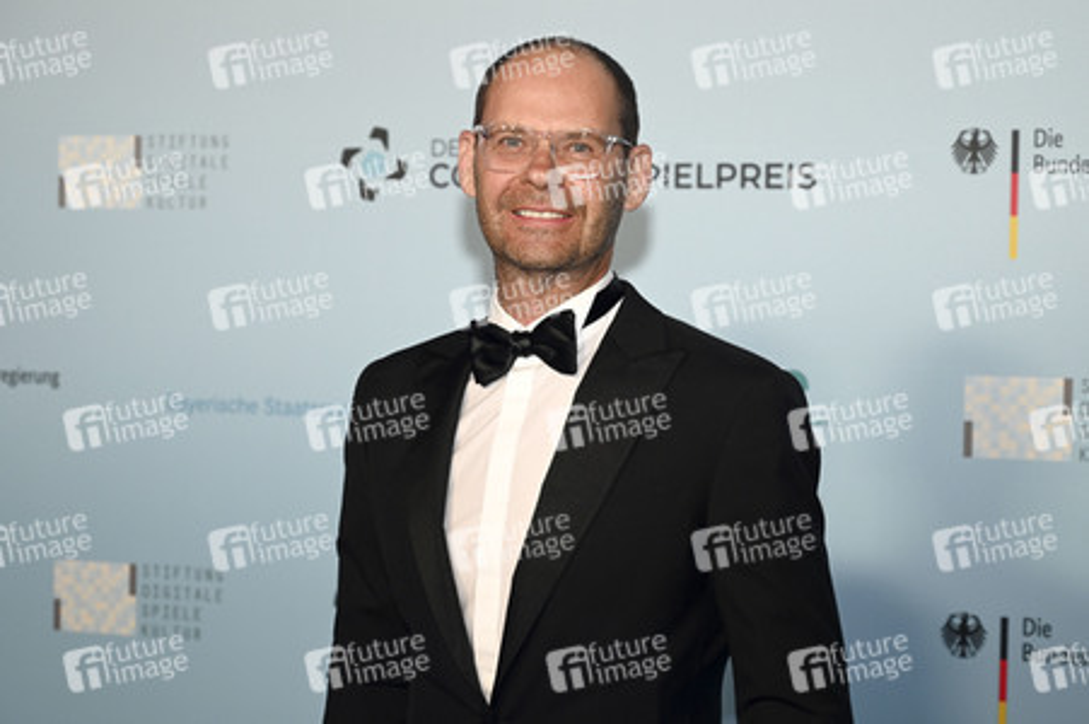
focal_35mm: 70
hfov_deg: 28.9
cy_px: 362
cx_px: 544
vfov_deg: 19.4
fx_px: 2116
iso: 1000
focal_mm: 70
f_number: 4
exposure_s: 1/160
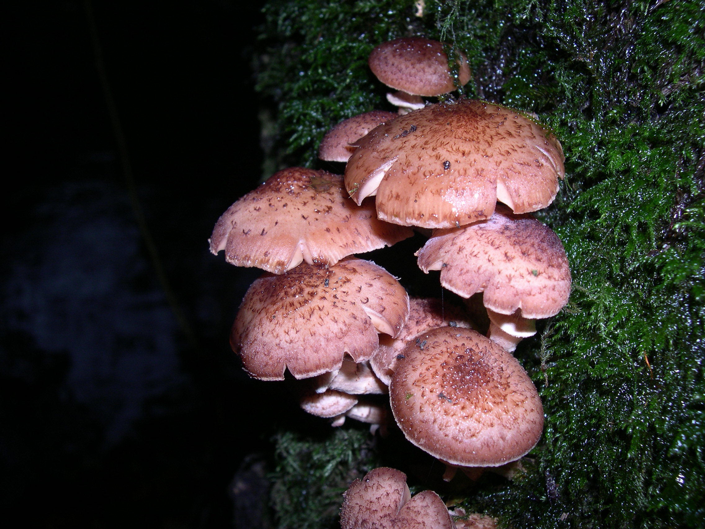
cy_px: 264
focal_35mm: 38
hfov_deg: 49.0
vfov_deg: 37.7
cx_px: 352
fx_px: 774
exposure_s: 1/60
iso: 100
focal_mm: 8
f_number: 7.6
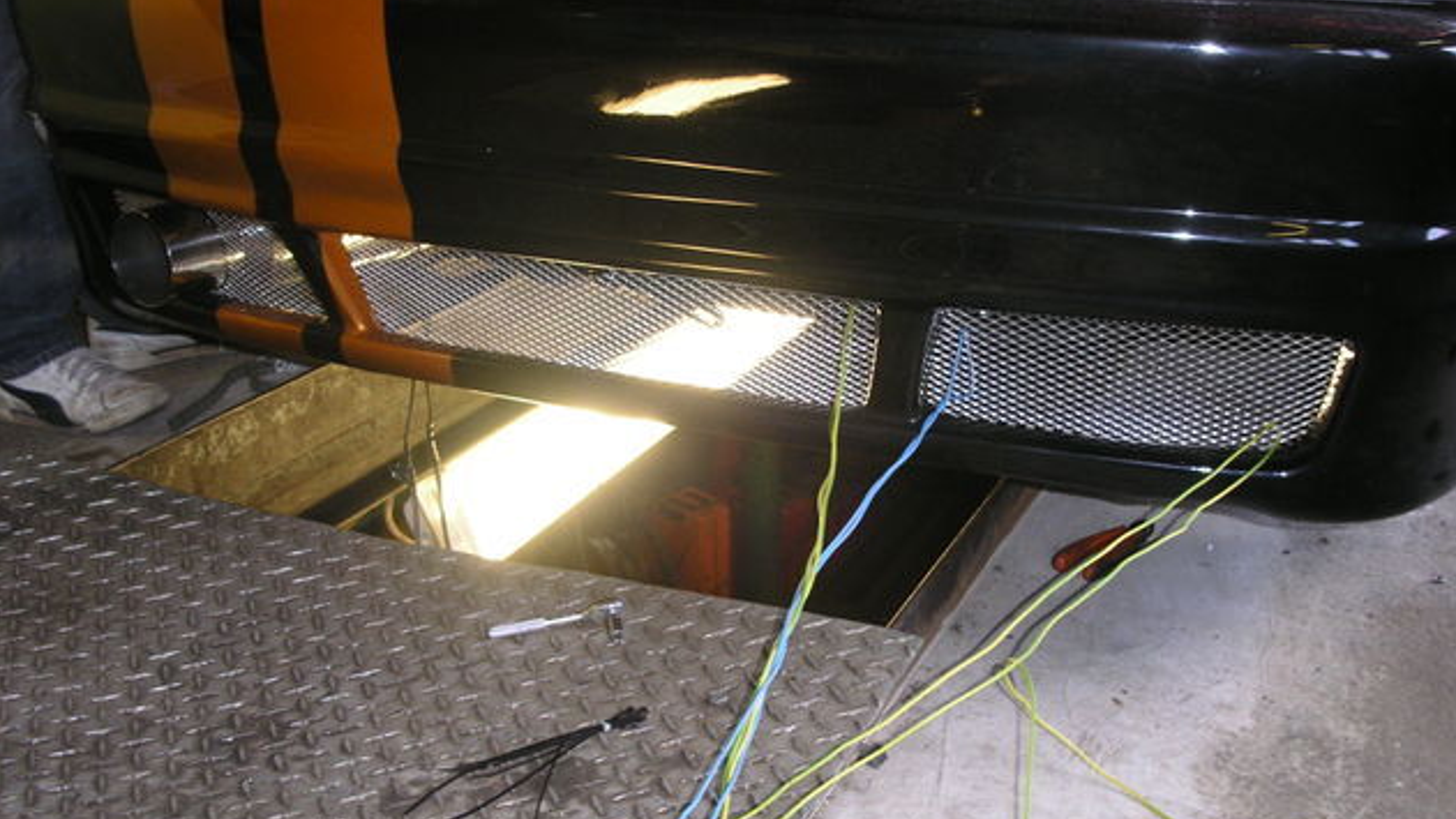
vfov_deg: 28.3
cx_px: 736
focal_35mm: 42
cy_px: 424
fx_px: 1622
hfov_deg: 48.4
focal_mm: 7.8
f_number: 2.8
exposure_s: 1/45
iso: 200
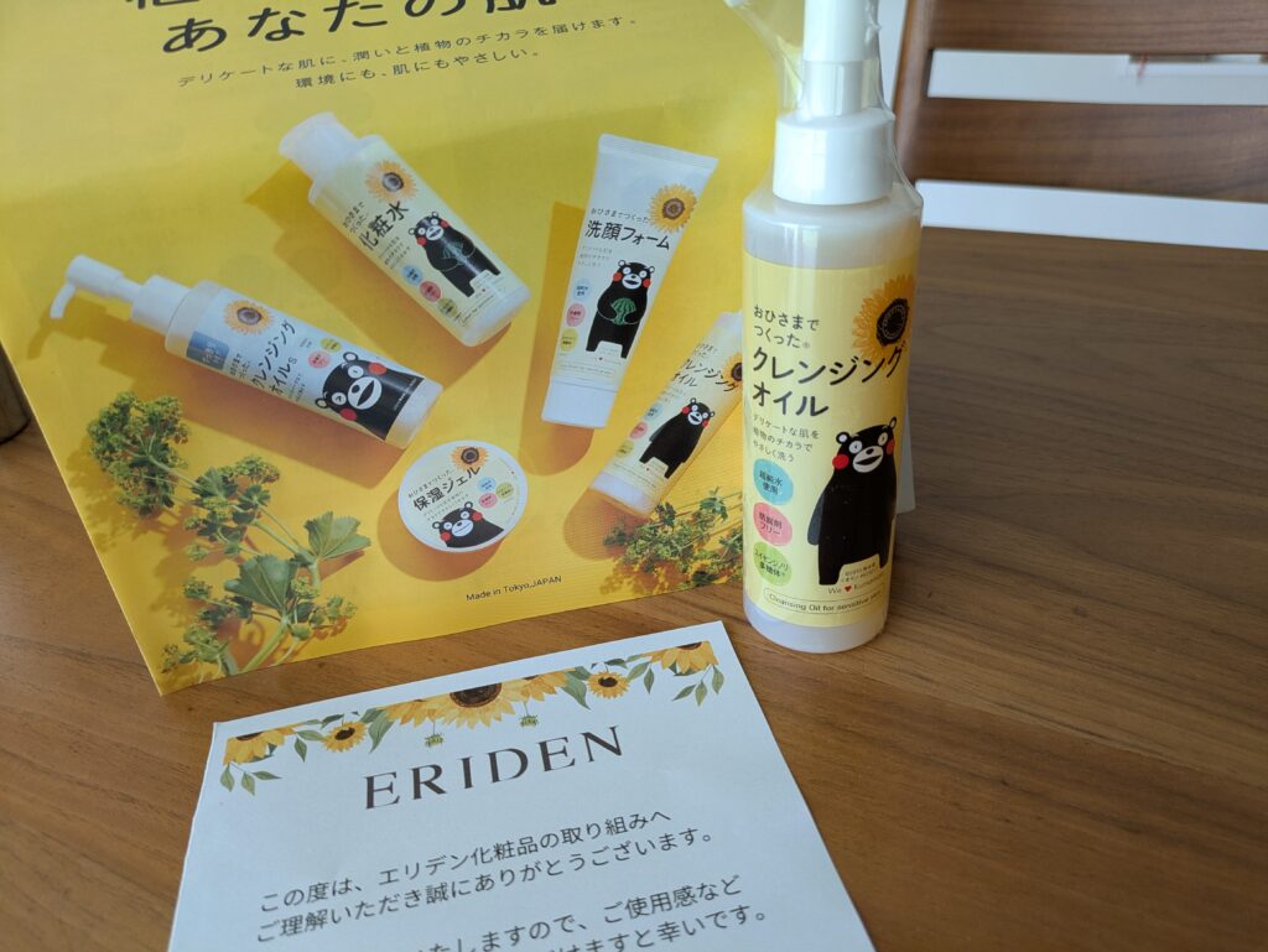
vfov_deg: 54.9
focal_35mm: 25
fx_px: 916
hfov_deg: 69.4
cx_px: 634
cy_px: 476
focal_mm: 5.43
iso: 166
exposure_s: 1/60
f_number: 1.89
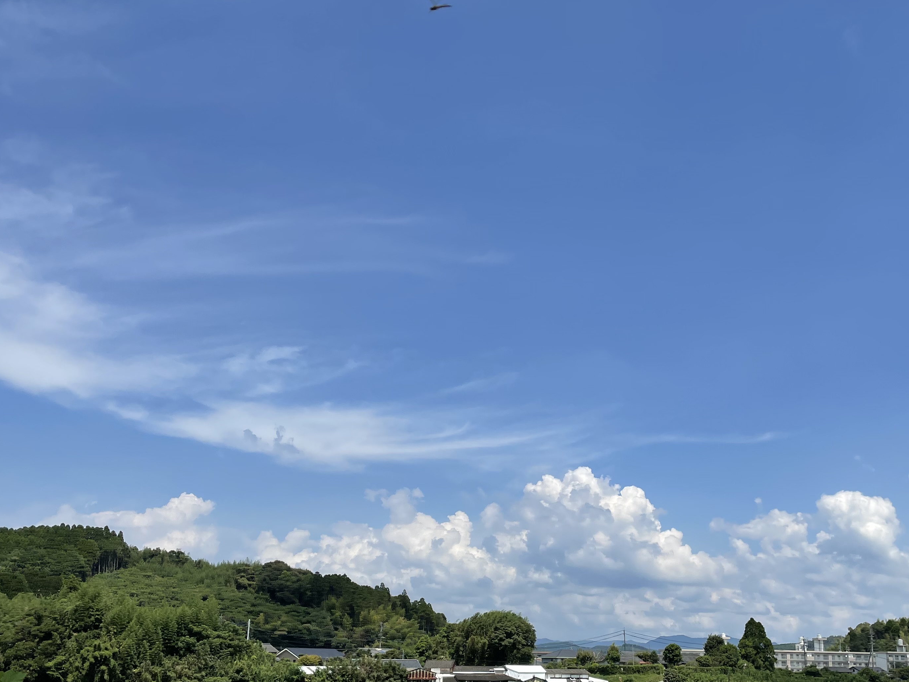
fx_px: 998
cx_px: 583
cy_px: 391
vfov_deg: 37.6
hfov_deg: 48.4
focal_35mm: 38
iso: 32
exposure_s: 1/4831
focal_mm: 4.2
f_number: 1.6
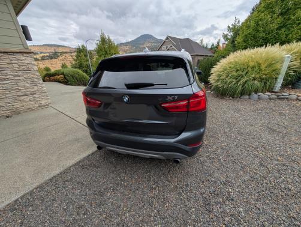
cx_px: 150
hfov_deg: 110.5
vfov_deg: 94.6
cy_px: 114
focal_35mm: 12
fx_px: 104
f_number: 1.7
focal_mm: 2.02
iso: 54
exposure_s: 1/2660
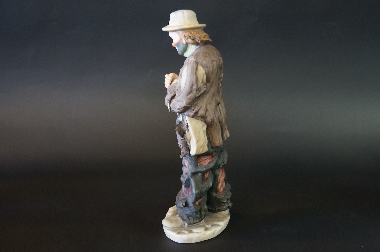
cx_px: 190
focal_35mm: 42
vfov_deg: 31.8
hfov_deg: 46.5
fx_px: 443
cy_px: 126
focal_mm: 28
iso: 1250
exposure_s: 1/60
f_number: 4.5
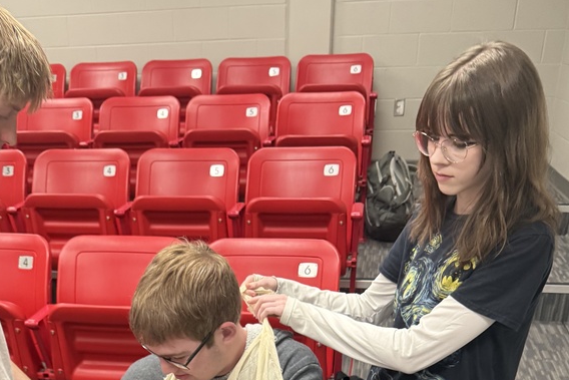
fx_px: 711
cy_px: 459
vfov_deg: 26.5
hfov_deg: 43.1
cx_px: 202
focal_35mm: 45
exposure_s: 1/60
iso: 320
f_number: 1.78
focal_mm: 6.76
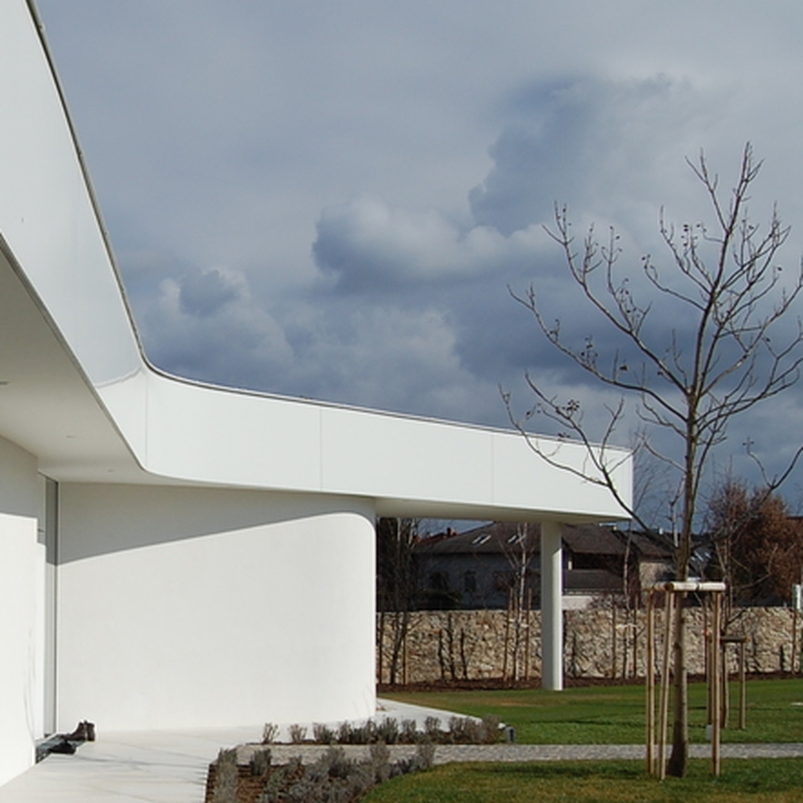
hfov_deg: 28.2
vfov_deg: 29.4
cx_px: 45
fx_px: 1522
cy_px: 497
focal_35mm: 58
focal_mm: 18
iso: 200
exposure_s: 1/500
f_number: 11
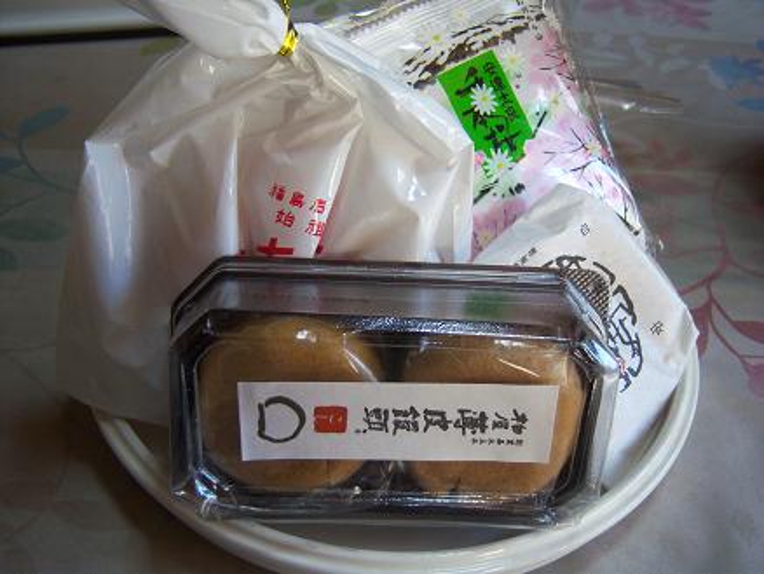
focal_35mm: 36
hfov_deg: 51.3
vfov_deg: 39.7
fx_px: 795
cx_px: 382
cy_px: 287
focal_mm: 7.5
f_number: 2.8
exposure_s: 1/60
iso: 160
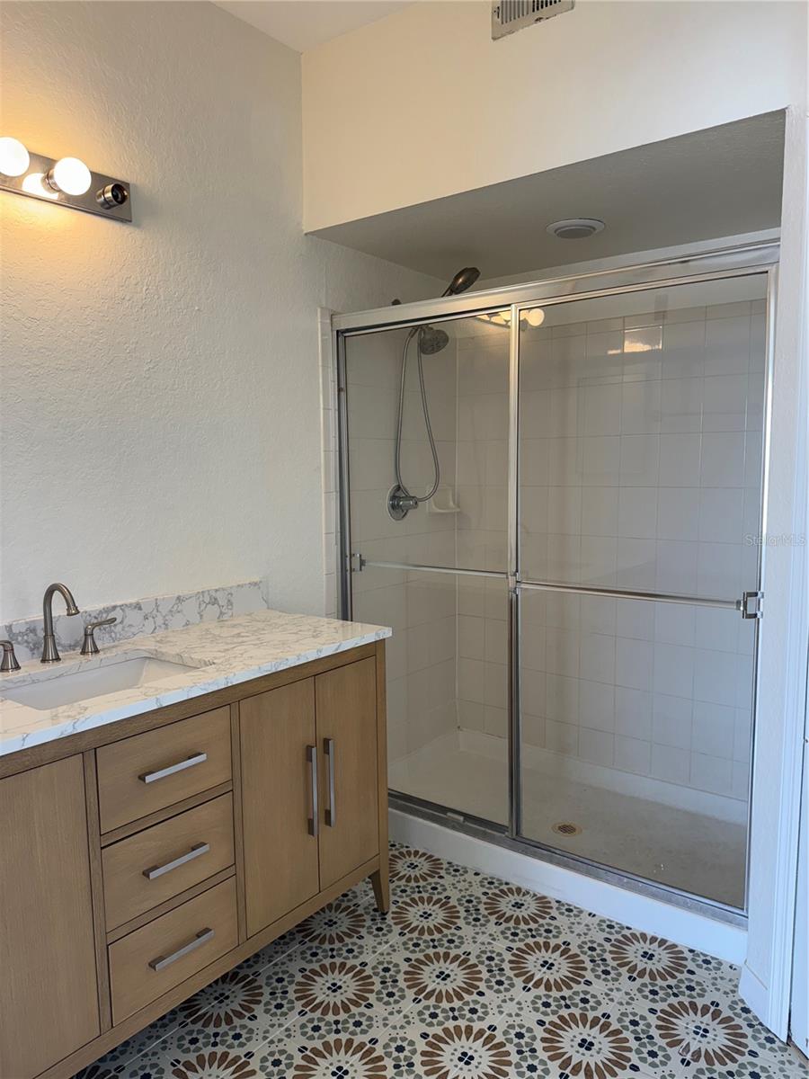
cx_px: 404
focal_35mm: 24
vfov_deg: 71.6
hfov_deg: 56.8
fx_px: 748
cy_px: 540
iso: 64
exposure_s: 1/120
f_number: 1.78
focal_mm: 6.76
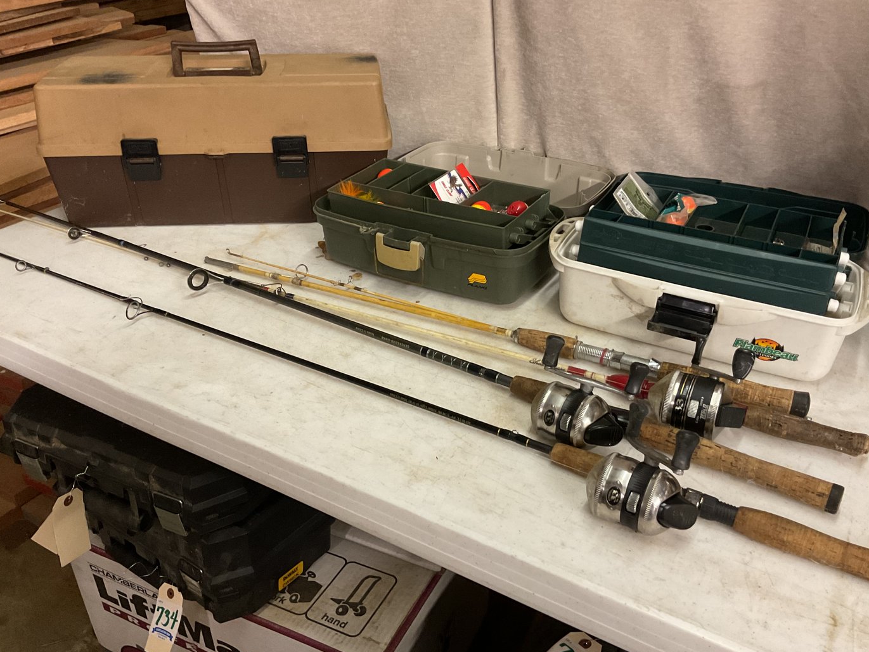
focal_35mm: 32
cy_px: 327
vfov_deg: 44.2
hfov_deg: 56.8
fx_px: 804
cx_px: 454
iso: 200
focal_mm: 3
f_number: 1.8
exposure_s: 1/40
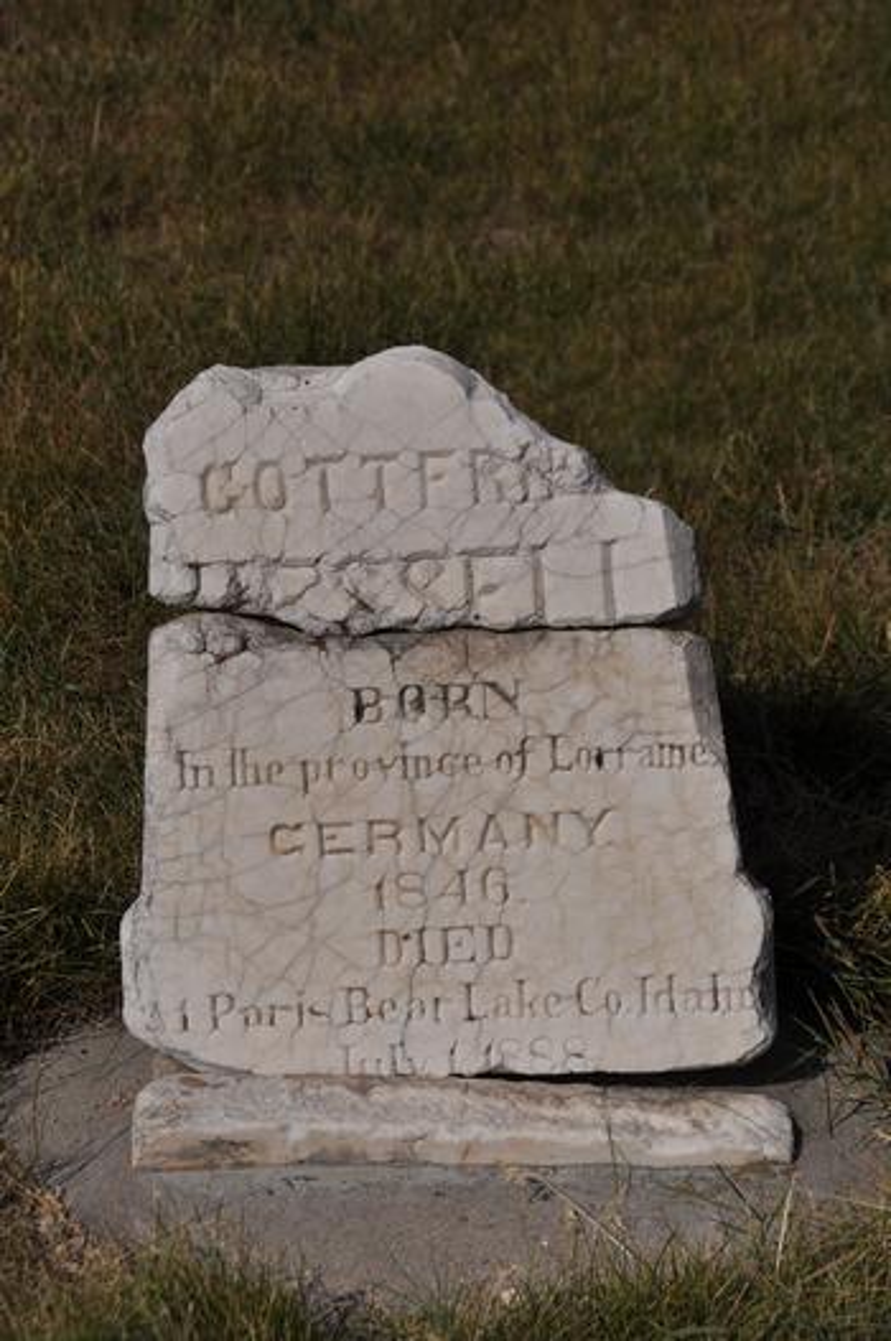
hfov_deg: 11.4
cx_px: 446
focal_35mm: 120
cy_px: 670
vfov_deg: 17.1
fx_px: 4466
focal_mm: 80
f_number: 8
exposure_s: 1/4000
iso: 200
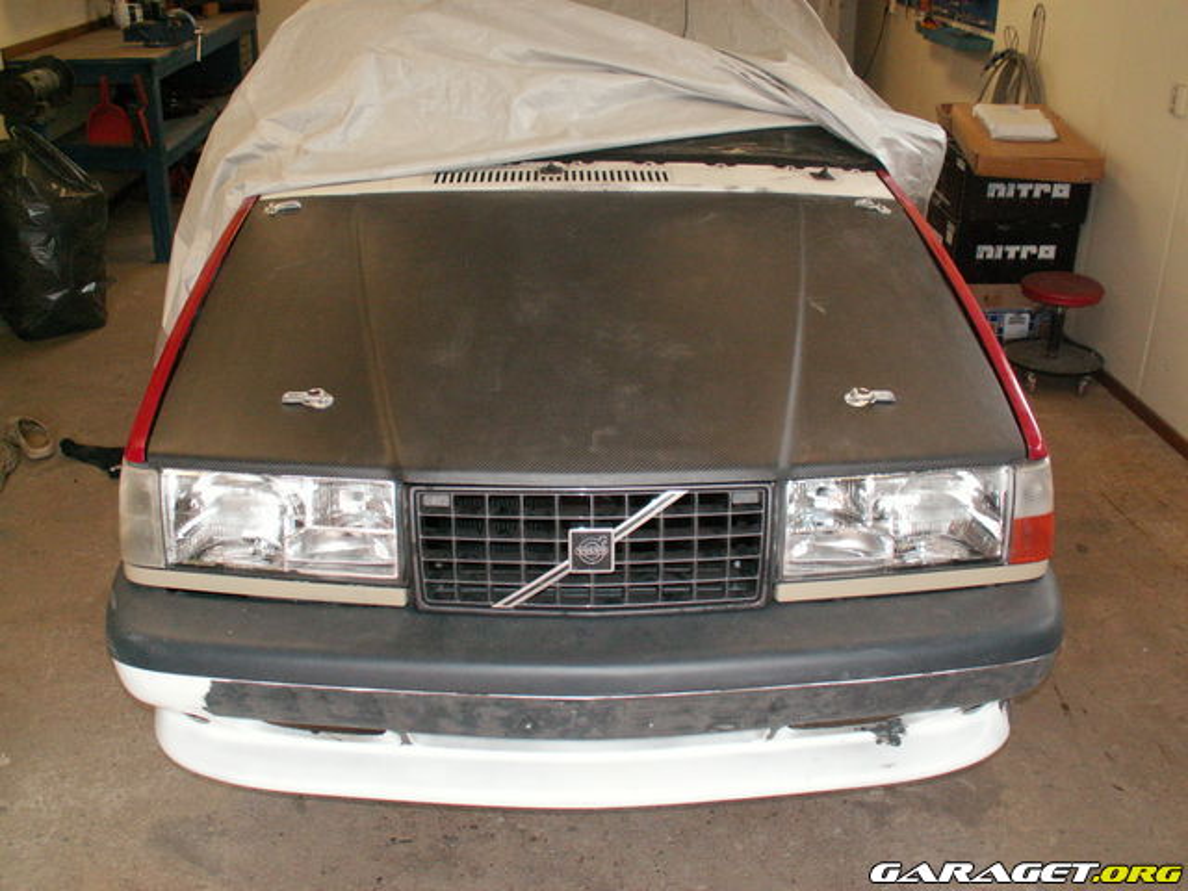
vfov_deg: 40.7
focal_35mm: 35
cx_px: 594
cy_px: 446
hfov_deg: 52.6
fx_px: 1201
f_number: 2.8
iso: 160
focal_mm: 5.86
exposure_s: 1/50
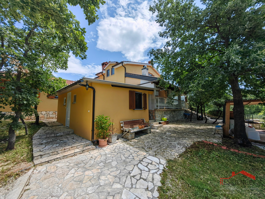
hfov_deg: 106.2
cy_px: 100
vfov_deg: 89.9
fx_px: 100
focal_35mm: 13
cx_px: 132
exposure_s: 1/1174
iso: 50
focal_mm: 1.76
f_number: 2.2
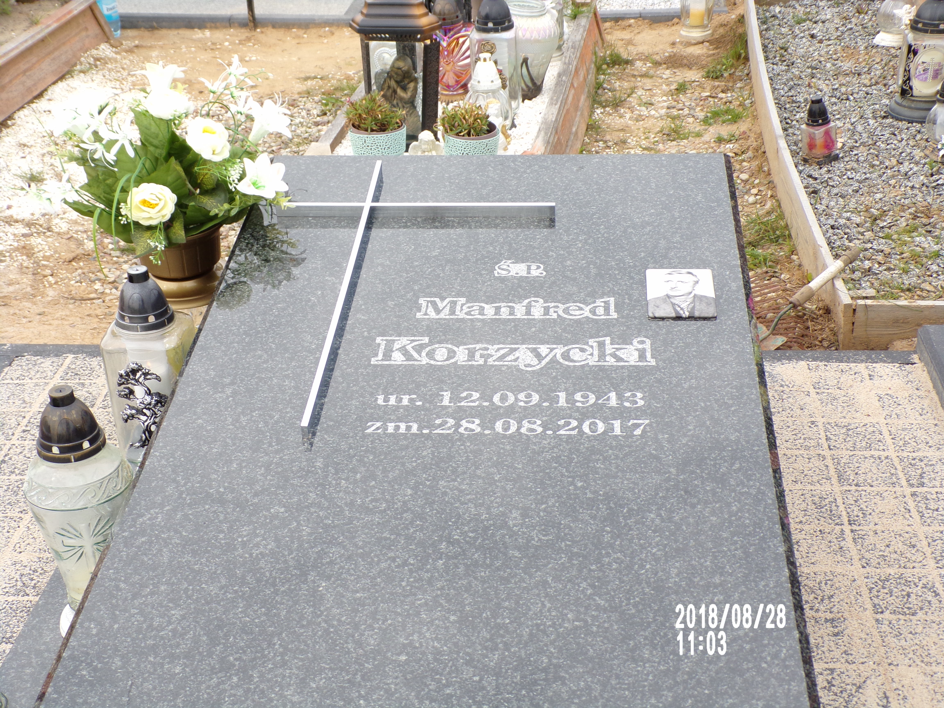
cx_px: 472
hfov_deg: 38.9
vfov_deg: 29.7
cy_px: 354
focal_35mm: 49
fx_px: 1336
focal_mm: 8.7
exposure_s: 1/125
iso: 80
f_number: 5.1
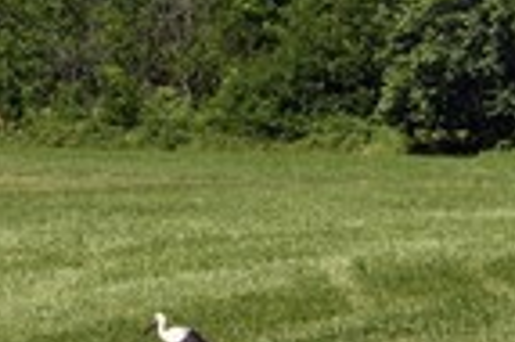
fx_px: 6730
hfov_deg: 4.4
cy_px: 72
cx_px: 86
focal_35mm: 471
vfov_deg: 2.9
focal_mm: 160
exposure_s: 1/400
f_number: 8
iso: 200
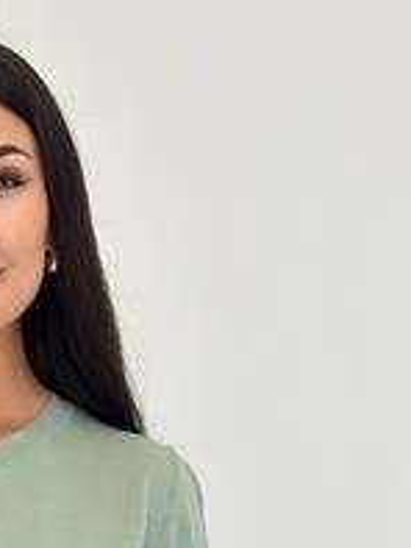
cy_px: 650
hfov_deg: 11.2
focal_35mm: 130
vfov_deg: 14.7
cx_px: -78
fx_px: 2056
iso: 80
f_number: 1.78
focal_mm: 6.86
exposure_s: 1/396
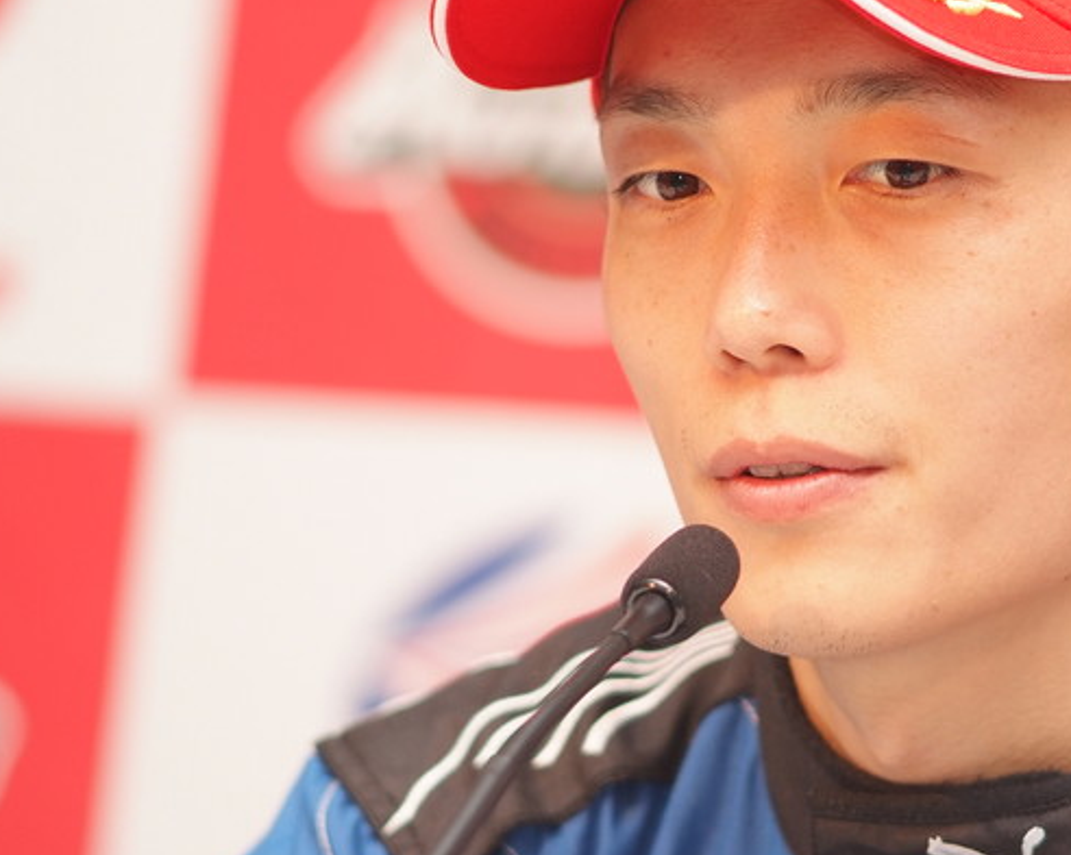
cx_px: 751
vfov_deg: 4.2
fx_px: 11753
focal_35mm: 371
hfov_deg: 5.2
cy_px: 374
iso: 400
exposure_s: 1/125
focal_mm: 180
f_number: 2.8
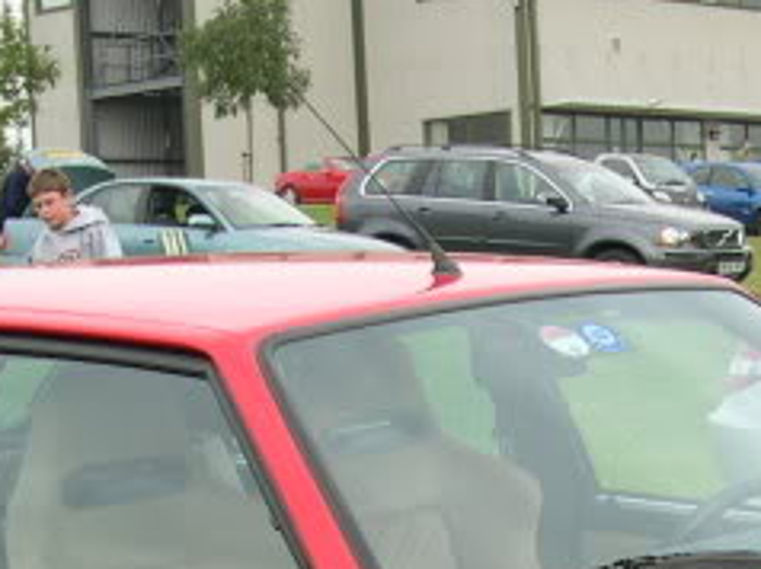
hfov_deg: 15.3
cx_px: 595
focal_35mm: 128
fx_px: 2811
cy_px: 876
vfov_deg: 11.1
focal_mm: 8
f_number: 2.8
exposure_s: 1/348
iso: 100
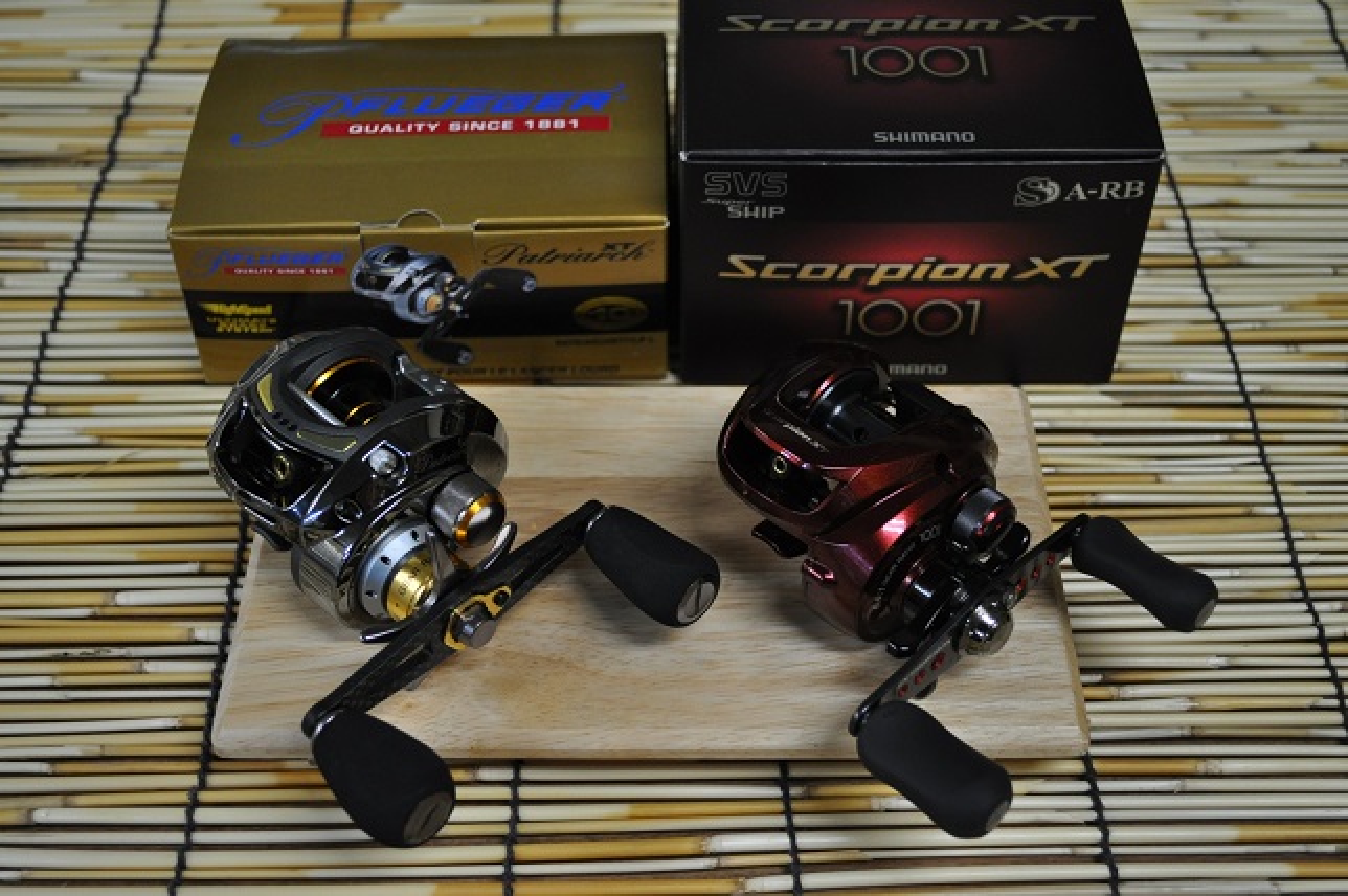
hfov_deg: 41.2
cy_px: 448
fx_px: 1795
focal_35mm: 48
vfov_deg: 28.0
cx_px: 674
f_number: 4.8
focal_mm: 32
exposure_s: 1/60
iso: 800
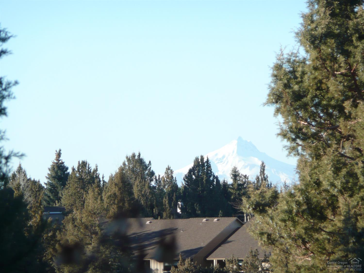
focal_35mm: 280
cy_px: 136
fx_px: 2943
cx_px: 182
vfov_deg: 5.3
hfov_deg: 7.1
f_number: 4.9
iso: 100
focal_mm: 46
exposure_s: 1/200
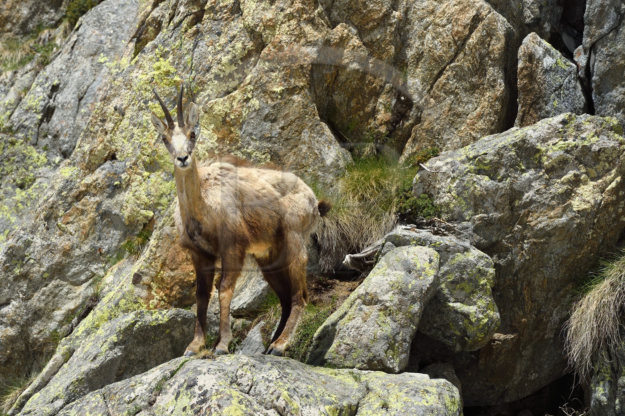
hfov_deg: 10.3
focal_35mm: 200
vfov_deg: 6.9
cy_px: 208
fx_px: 3471
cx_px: 312
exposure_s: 1/800
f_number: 8
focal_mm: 200
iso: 400
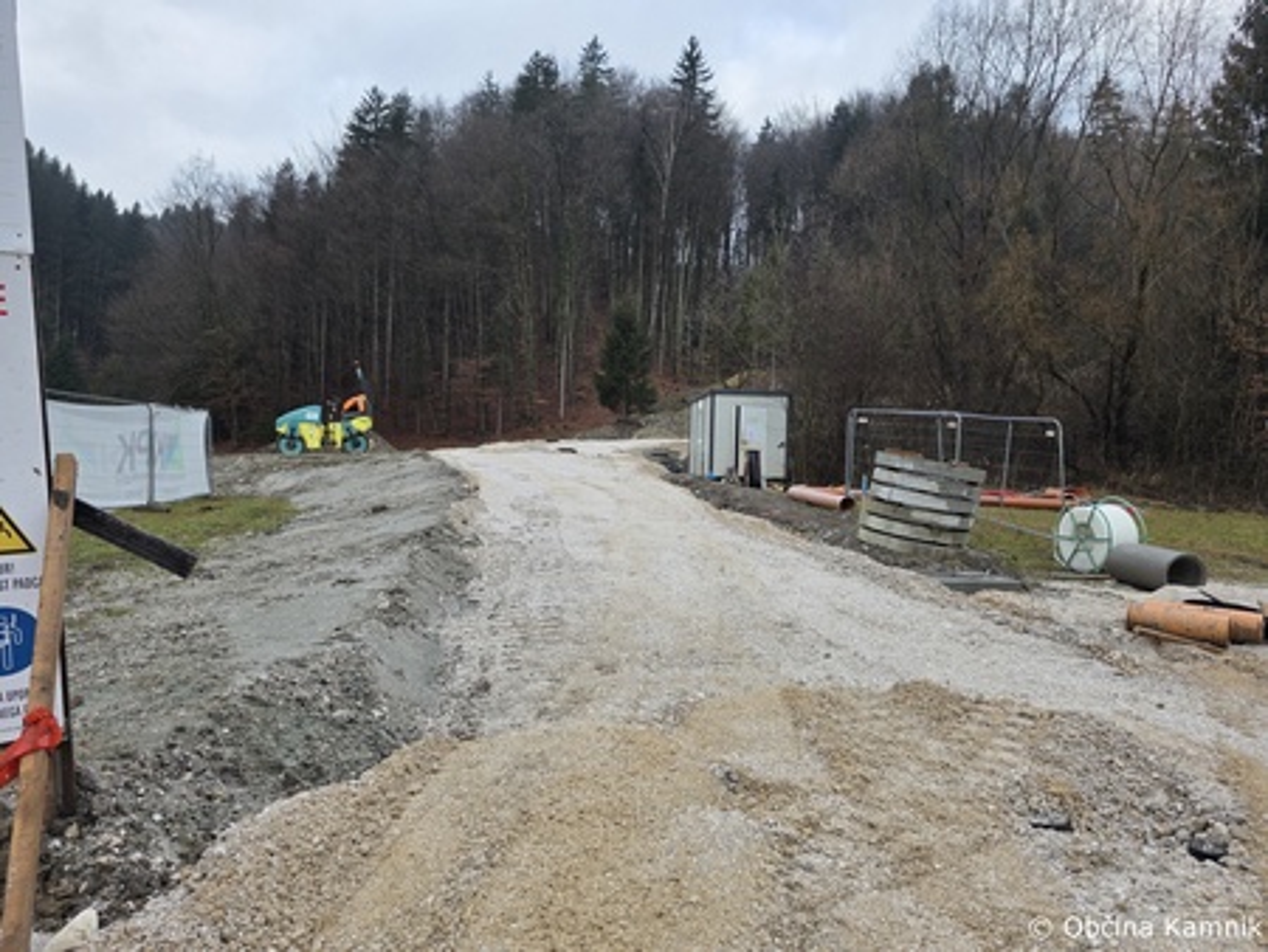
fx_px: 843
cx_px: 634
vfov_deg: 58.9
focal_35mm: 23
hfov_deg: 73.9
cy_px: 476
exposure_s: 1/359
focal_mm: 6.3
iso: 32
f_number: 1.7
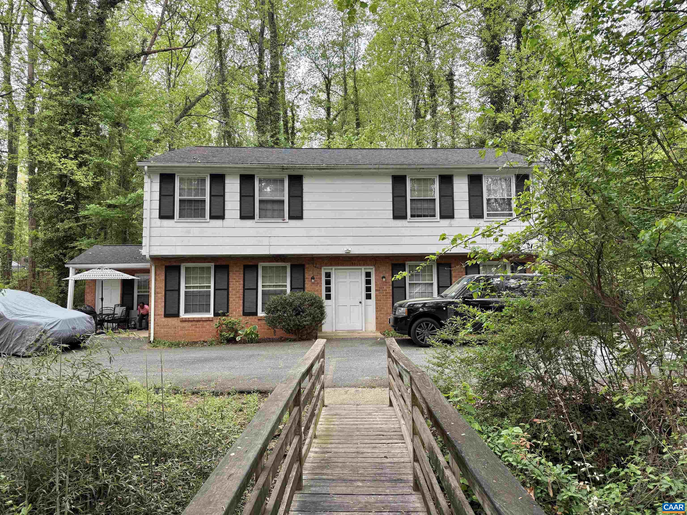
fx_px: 476
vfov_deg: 56.8
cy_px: 258
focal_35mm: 24
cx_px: 344
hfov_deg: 71.6
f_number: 1.78
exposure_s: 1/473
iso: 100
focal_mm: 6.76
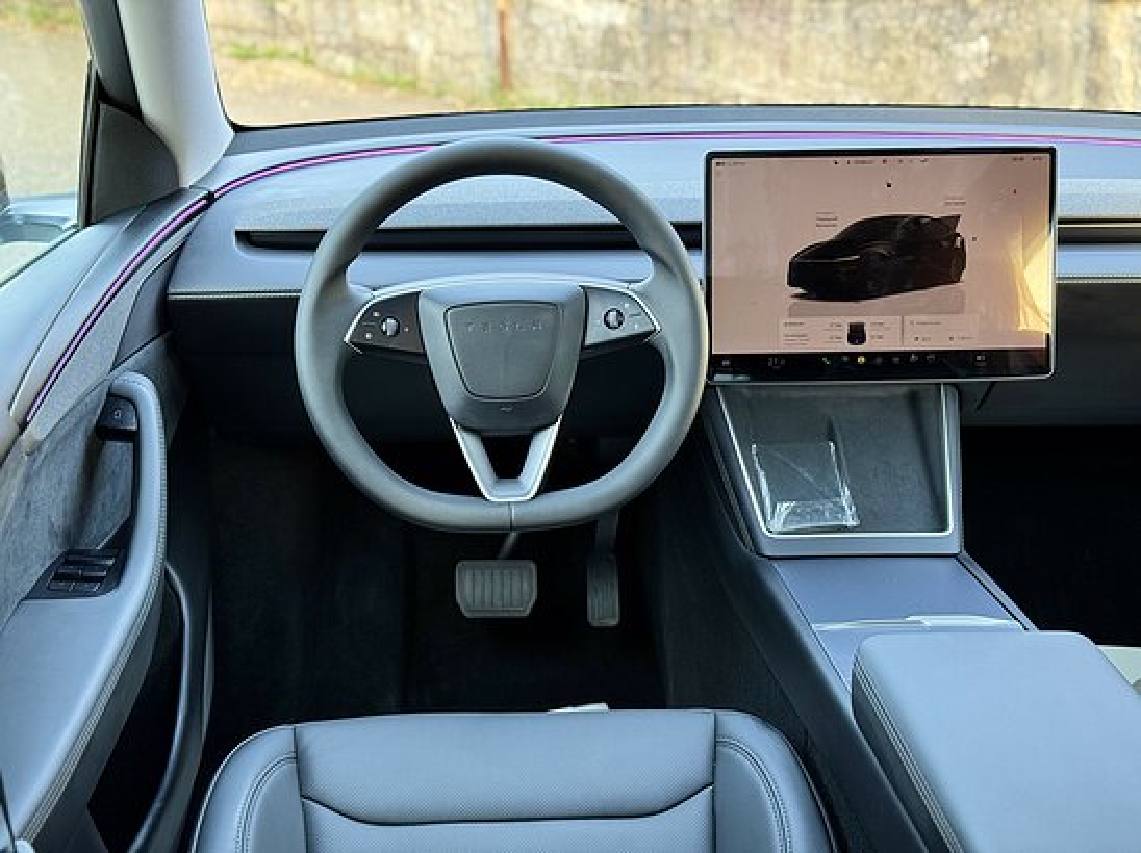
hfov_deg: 39.7
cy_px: 426
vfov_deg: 30.2
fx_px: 1581
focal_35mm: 48
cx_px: 570
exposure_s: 1/49
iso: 160
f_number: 1.78
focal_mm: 6.76
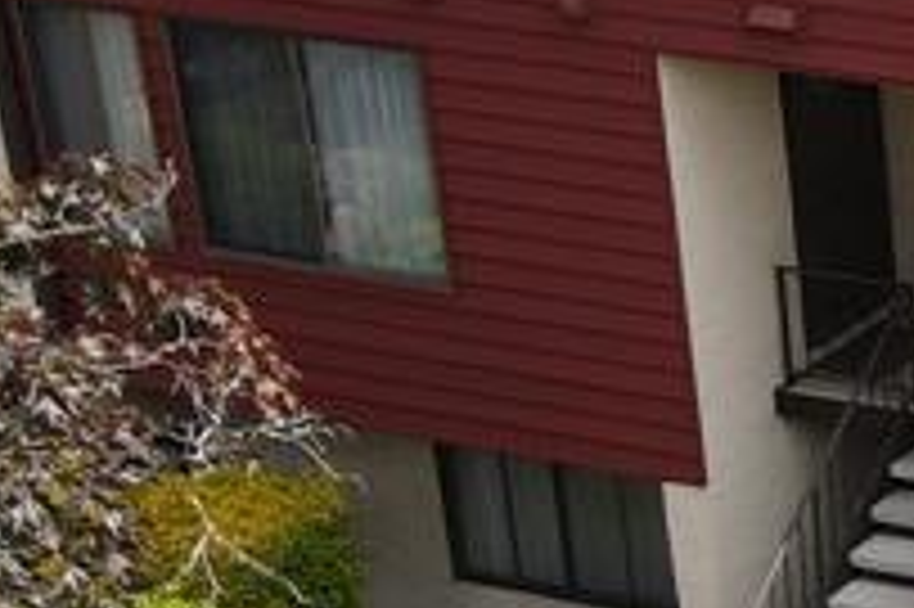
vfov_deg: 10.9
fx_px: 3196
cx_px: 1742
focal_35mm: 126
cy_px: 360
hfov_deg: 14.1
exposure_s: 1/400
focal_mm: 4.5
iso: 100
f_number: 2.8
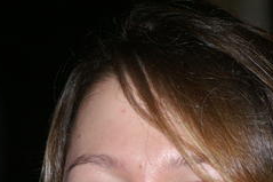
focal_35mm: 322
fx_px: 2440
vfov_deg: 4.2
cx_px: 167
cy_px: 243
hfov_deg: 6.4
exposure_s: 1/60
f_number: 5.6
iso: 400
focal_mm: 80
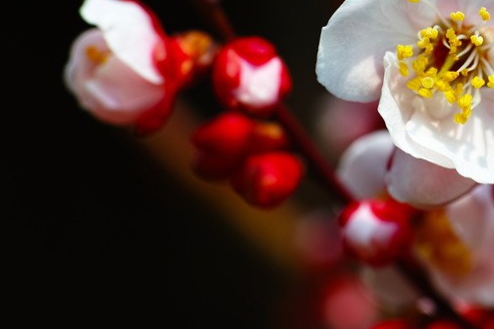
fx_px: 2127
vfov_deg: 8.8
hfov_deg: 13.1
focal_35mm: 155
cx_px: 449
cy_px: 60
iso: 100
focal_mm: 50
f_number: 5.6
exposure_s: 1/320
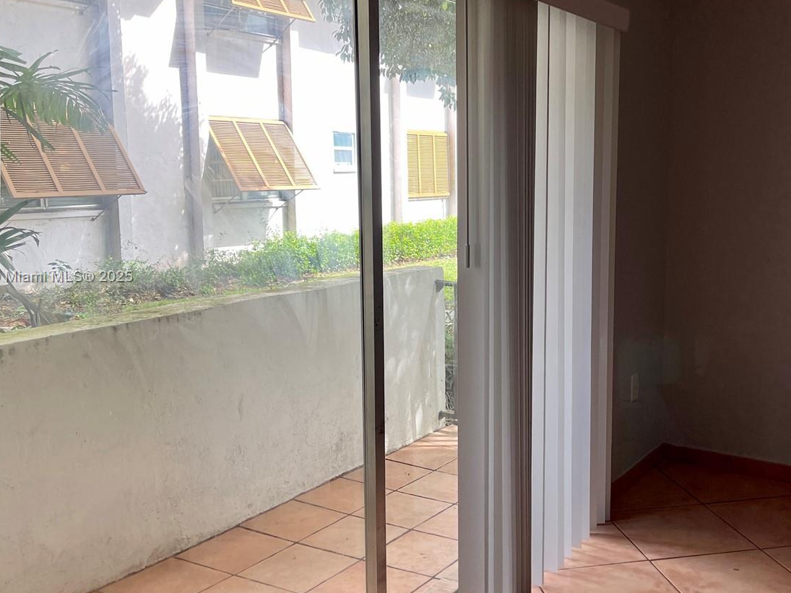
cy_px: 277
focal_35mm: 38
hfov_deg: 48.6
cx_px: 480
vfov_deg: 37.7
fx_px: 868
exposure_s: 1/204
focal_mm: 5.1
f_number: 1.6
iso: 32
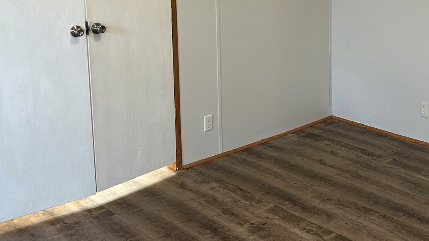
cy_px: 23
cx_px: 306
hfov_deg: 39.1
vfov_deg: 22.5
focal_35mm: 52
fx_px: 591
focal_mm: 5.7
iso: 100
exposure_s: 1/60
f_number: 1.5
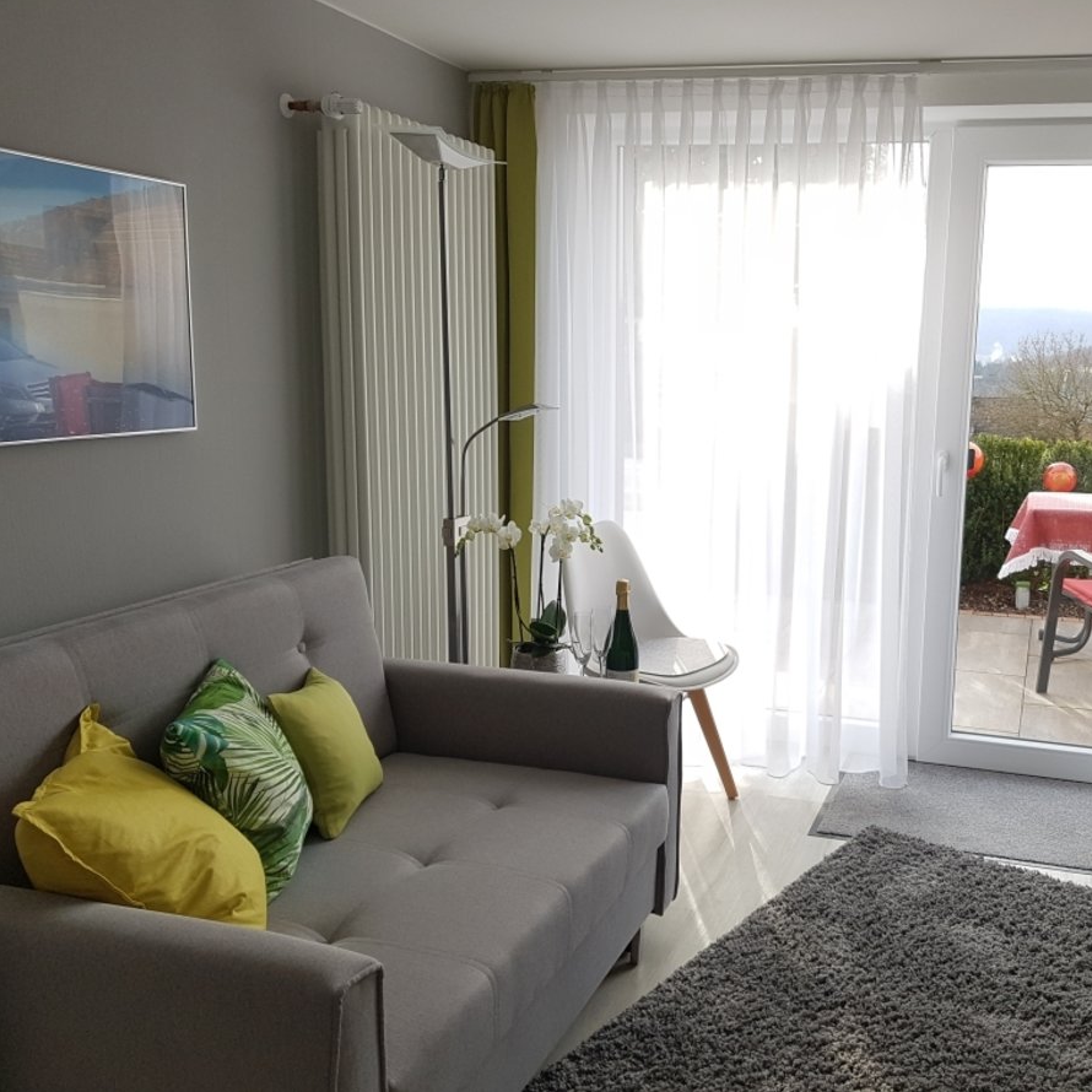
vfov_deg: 52.5
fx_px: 1106
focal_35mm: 31
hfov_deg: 51.5
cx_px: 734
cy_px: 541
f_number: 1.7
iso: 50
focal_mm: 4.2
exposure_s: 1/300
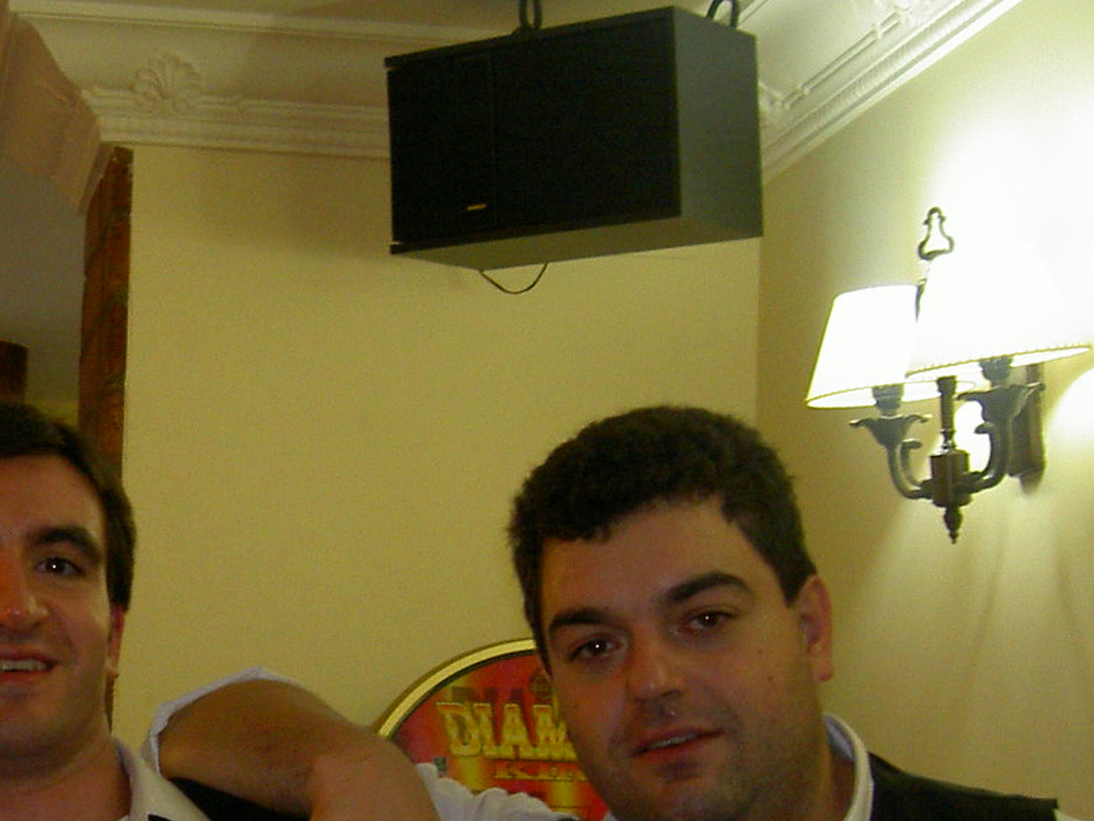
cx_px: -9
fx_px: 2592
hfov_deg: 22.9
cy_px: 686
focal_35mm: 82
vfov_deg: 17.8
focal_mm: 8
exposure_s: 1/59.5
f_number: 2.8
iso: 100
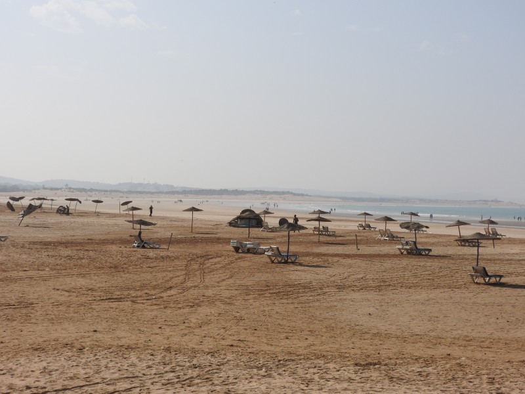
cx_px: 262
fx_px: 986
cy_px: 197
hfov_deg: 29.8
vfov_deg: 22.6
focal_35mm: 65
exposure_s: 1/1600
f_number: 4.8
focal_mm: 11.6
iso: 100
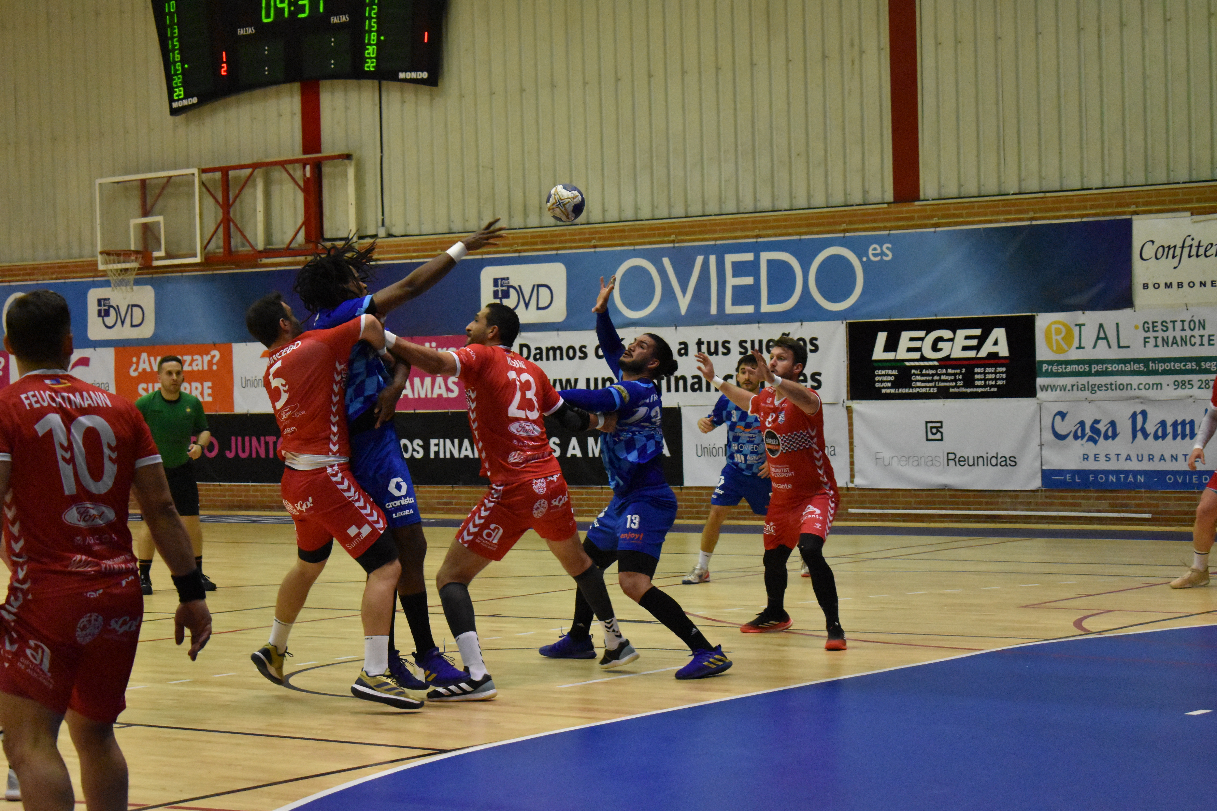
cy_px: 406
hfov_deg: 24.6
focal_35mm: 82
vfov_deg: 16.6
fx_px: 2789
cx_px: 608
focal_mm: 55
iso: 8000
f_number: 5.6
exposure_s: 1/640
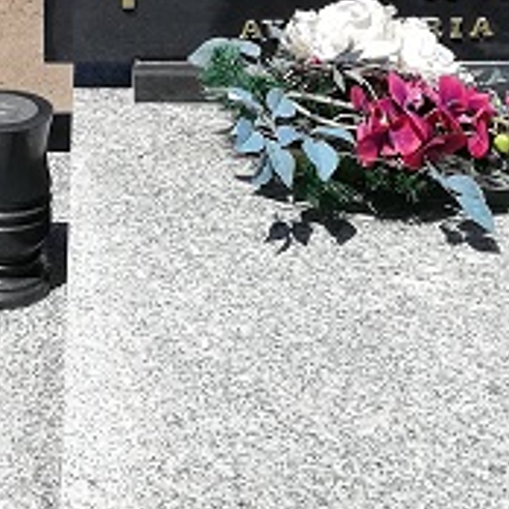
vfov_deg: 14.5
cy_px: 57
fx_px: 1980
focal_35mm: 119
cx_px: -3
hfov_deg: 14.4
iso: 50
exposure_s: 1/798
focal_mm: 3.81
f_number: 2.2
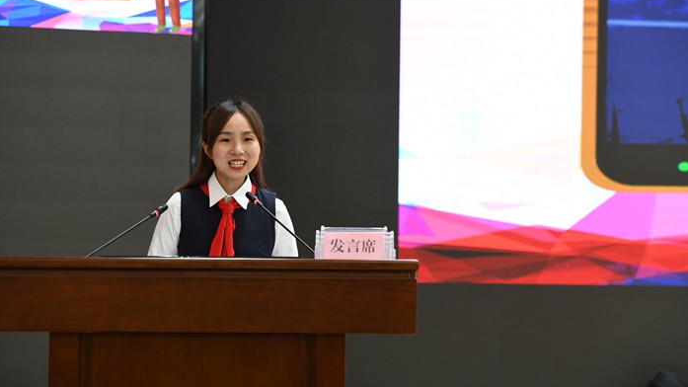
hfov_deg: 17.6
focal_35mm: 122
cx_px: 344
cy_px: 192
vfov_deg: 9.9
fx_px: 2226
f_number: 4
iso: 2000
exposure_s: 1/160
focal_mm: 116
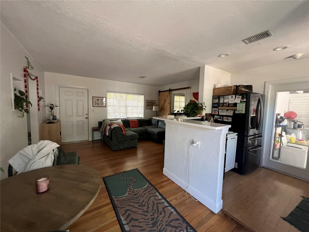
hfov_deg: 106.2
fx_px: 116
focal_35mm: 13
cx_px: 154
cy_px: 116
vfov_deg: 89.9
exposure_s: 1/87
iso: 250
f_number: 1.8
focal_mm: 1.57
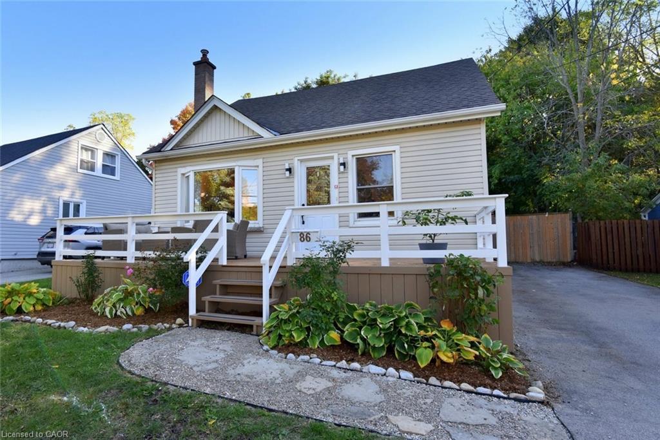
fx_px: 312
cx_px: 330
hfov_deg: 93.3
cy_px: 220
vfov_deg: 70.5
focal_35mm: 17
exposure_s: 1/250
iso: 500
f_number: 8
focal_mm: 17
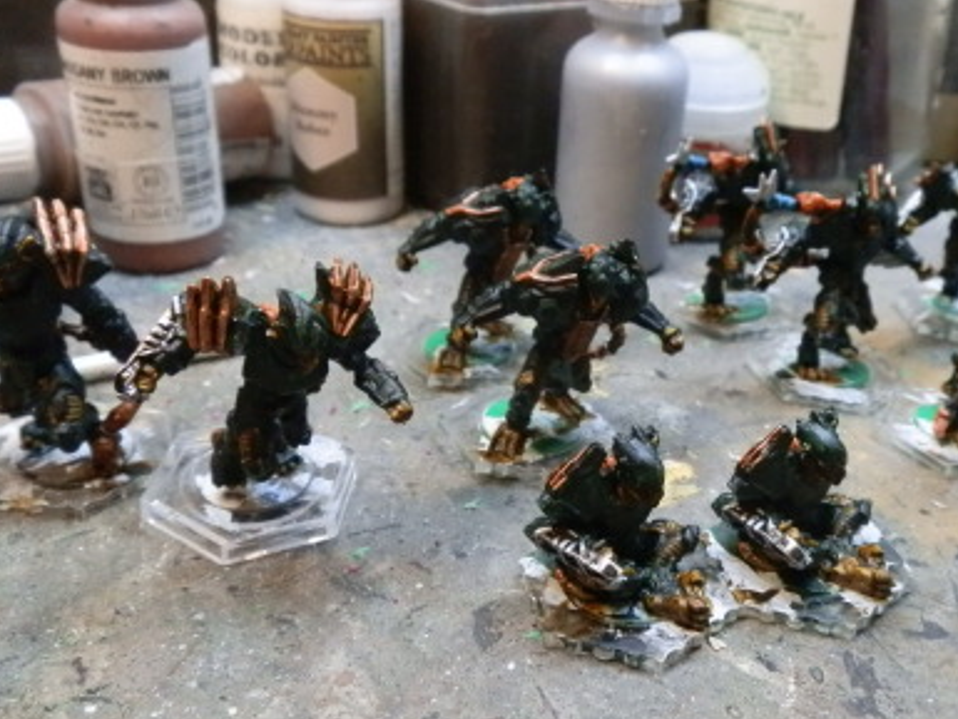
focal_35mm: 39
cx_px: 610
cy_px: 371
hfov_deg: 47.3
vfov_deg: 36.8
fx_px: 1080
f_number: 3.1
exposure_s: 1/100
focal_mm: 5
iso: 400
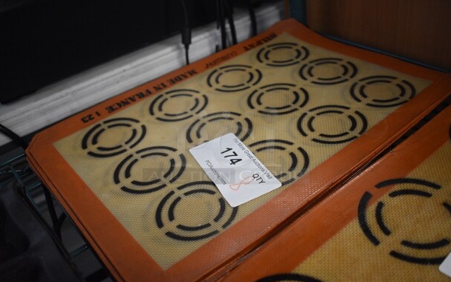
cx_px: 226
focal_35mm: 34
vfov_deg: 37.3
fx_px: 418
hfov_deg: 56.7
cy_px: 145
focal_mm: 22
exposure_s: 1/125
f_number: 3.8
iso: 1600
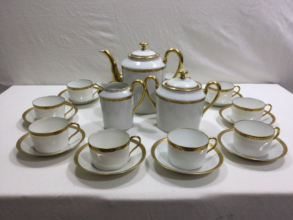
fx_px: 262
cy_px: 110
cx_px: 146
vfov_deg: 45.4
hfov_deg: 58.4
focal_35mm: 31
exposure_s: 1/100
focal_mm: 3.3
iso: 40
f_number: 2.4
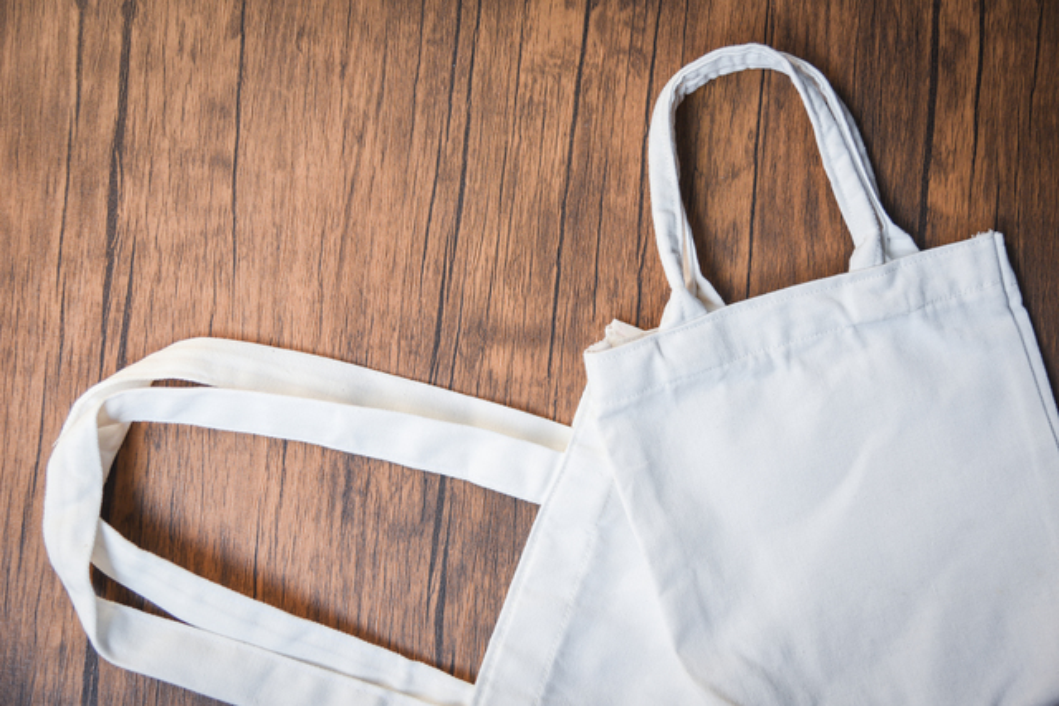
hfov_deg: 41.1
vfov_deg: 28.1
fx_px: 1412
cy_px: 353
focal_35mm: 48
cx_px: 530
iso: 200
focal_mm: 48
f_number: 4
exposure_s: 1/200
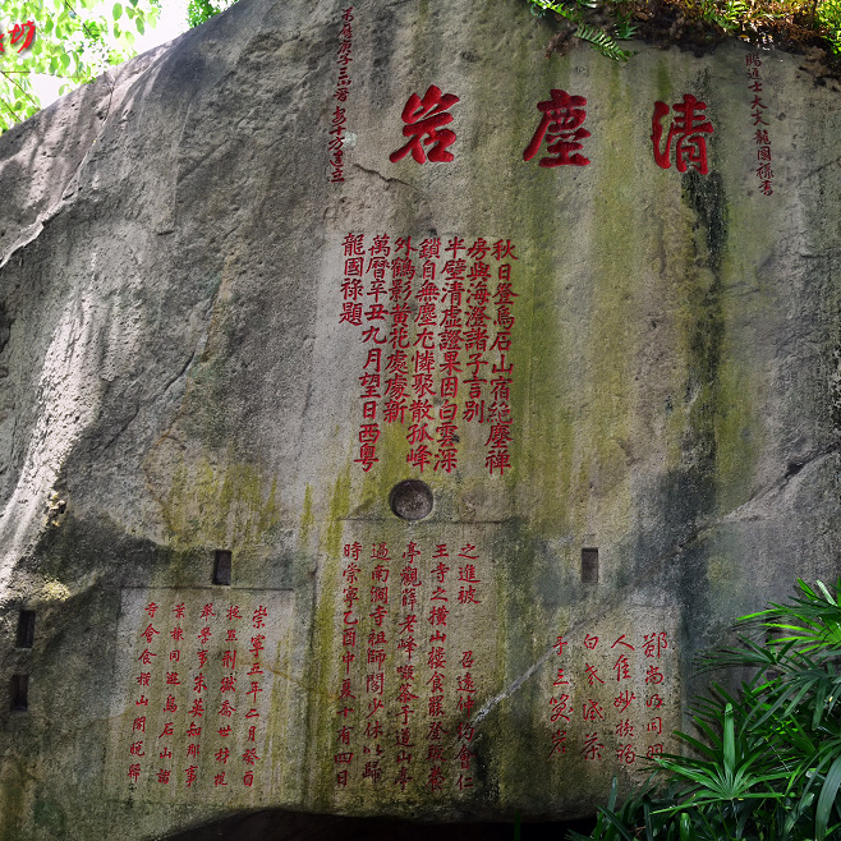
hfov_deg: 52.3
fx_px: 852
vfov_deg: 52.5
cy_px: 415
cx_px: 490
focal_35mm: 31
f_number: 5.6
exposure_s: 1/60
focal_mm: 24
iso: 800
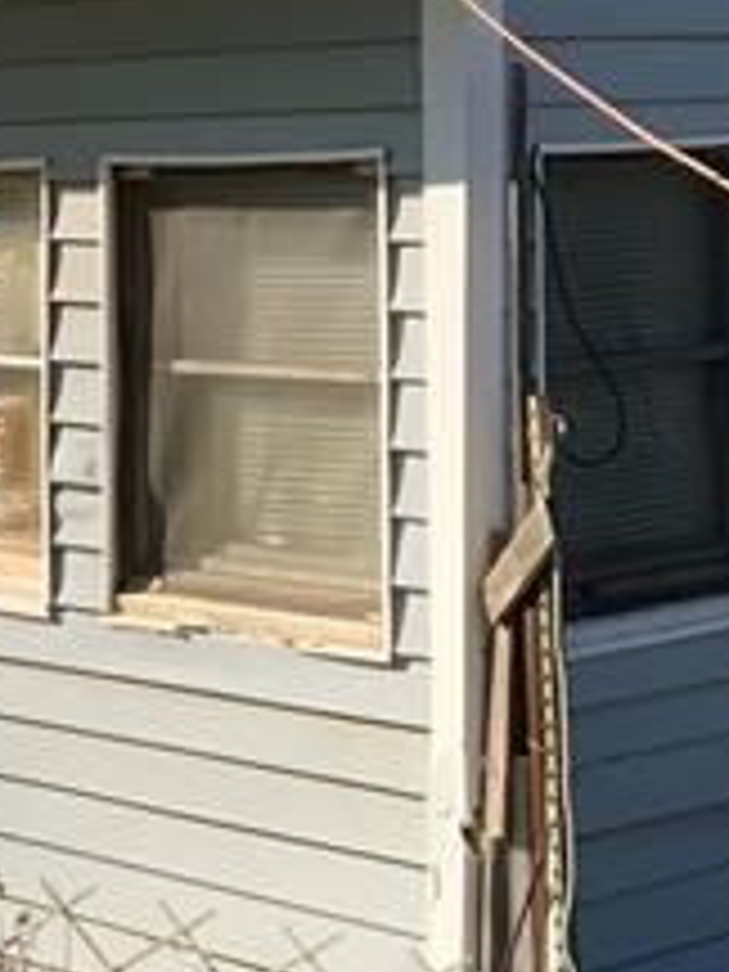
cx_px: -212
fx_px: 2892
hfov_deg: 13.8
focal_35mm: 103
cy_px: 144
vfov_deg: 18.8
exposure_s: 1/1490
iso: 16
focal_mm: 3
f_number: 1.8
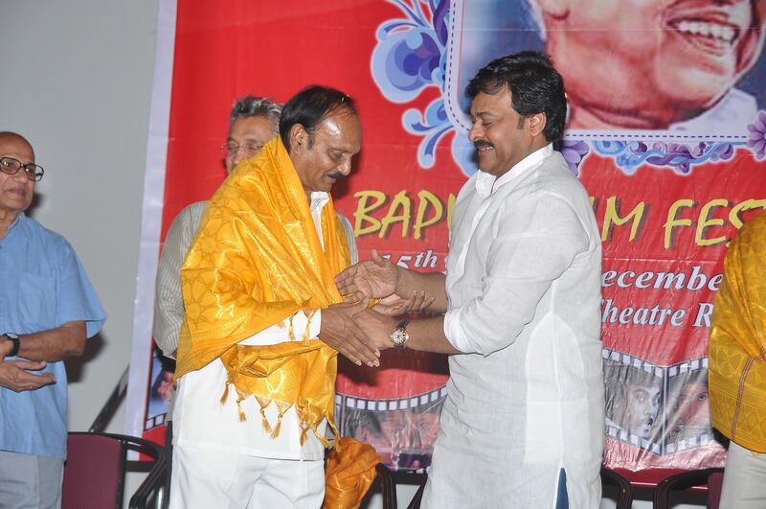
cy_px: 254
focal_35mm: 90
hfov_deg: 22.7
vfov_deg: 15.1
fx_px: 1912
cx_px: 383
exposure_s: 1/125
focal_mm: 60
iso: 250
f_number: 5
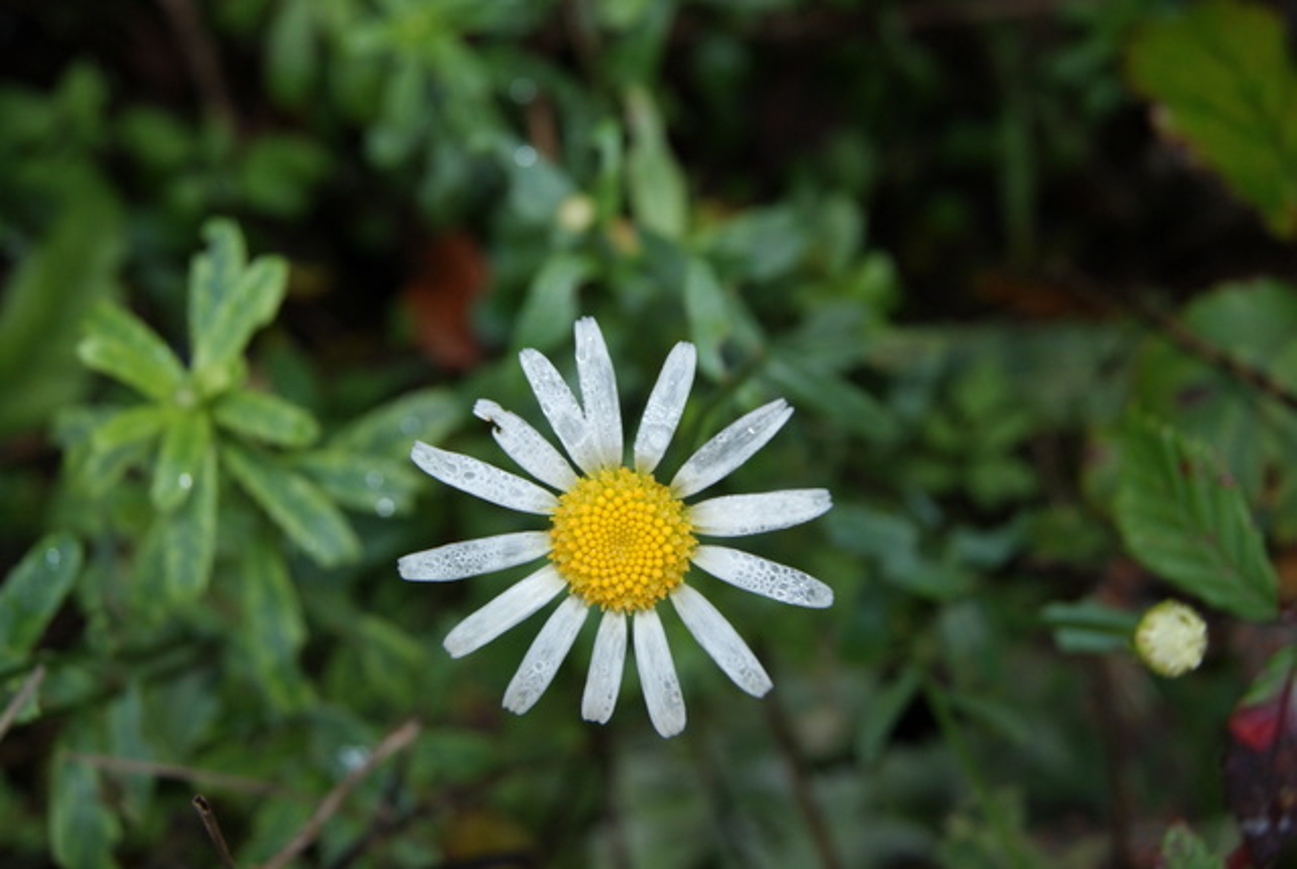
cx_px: 648
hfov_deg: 43.5
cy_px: 434
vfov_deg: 30.0
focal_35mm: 45
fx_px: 1624
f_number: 8
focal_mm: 30
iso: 400
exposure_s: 1/160
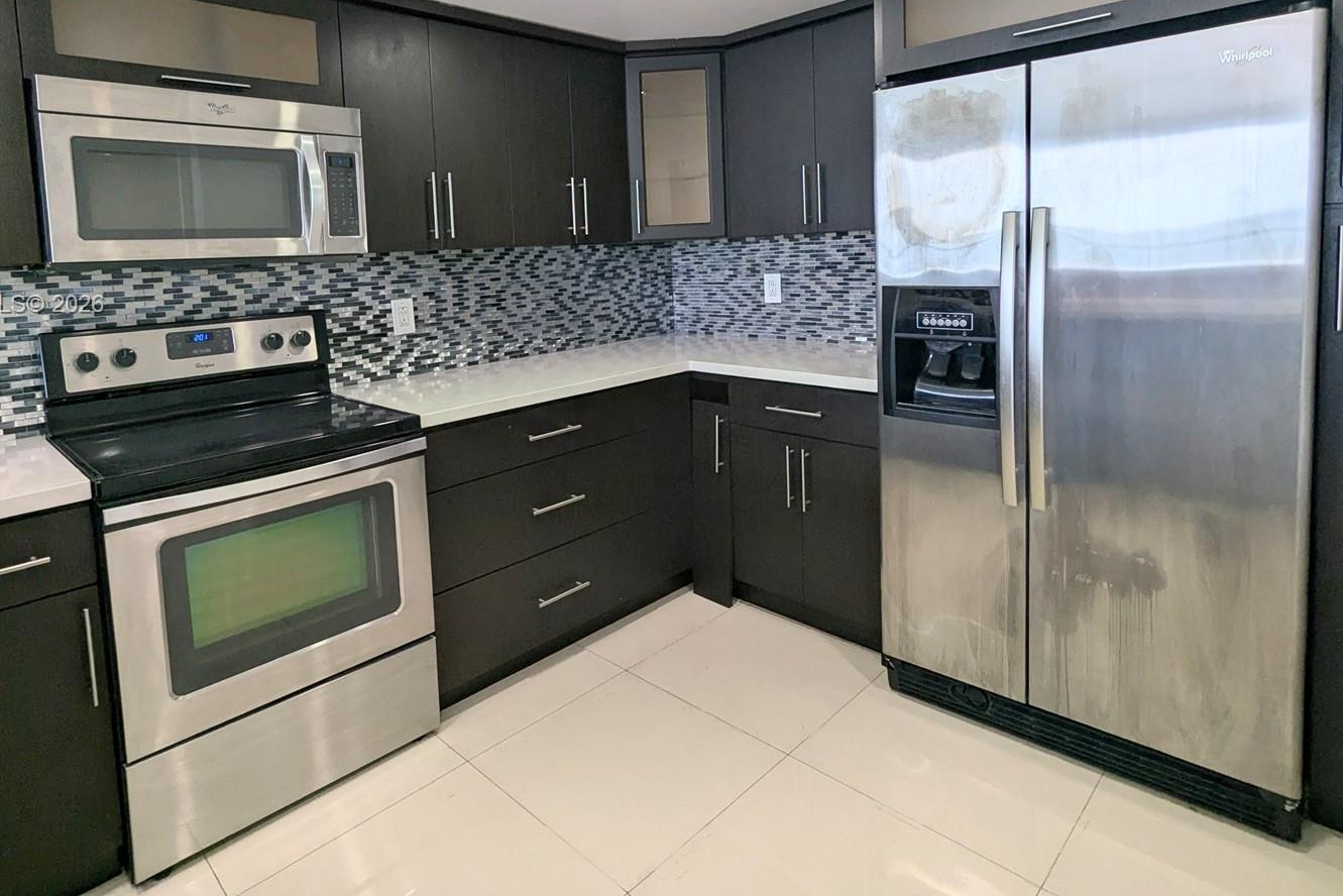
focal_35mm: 20
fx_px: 746
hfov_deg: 83.7
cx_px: 597
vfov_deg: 60.6
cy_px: 306
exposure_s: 1/170
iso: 50
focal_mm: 2.35
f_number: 2.2
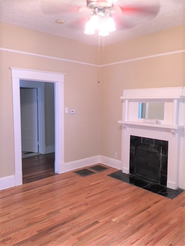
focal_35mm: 29
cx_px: 92
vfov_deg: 61.7
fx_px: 207
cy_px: 123
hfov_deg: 48.2
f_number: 2.2
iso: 100
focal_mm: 4.15
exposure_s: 1/30
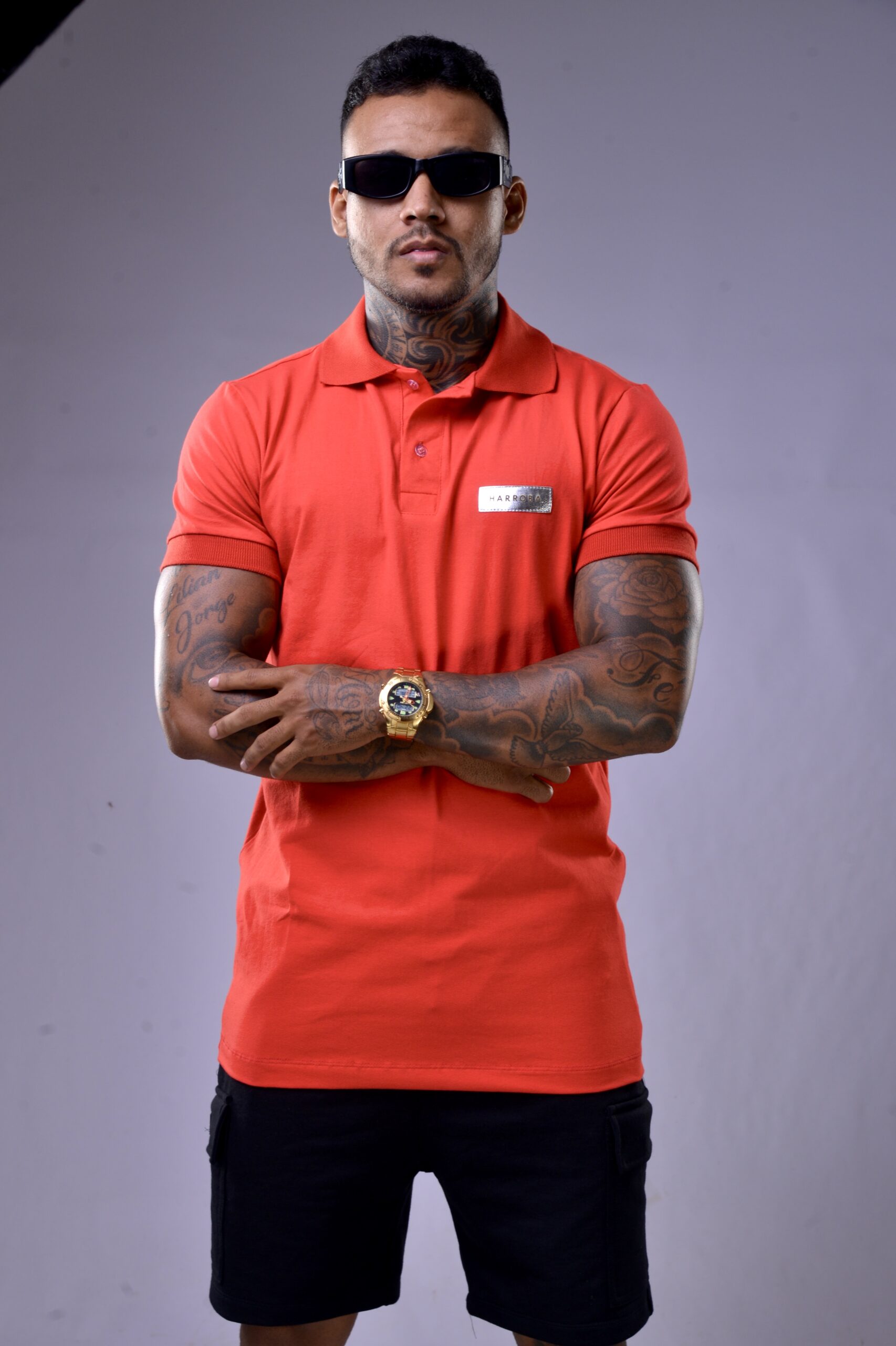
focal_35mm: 70
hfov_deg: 19.5
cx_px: 448
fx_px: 2614
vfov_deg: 28.8
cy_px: 673
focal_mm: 70
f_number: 9
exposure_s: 1/160
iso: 200
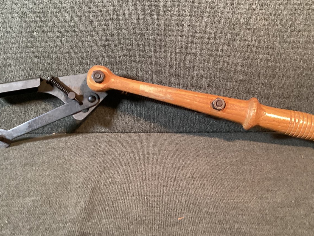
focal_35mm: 41
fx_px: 372
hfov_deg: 45.7
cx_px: 174
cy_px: 126
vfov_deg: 35.1
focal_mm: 3.3
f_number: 2.4
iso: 320
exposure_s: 1/30
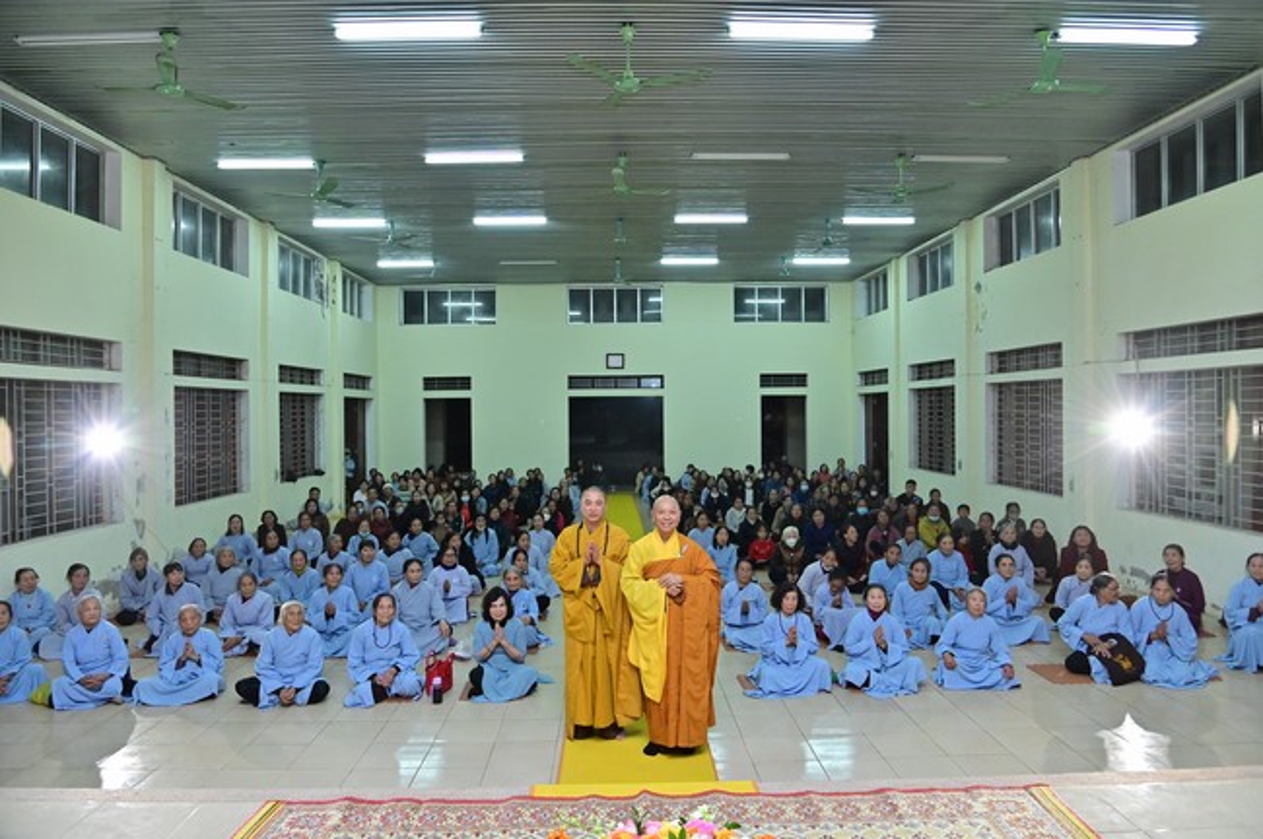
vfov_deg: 53.0
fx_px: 841
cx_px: 632
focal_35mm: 24
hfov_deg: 73.8
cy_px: 420
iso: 2000
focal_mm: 24
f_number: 5.6
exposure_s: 1/125
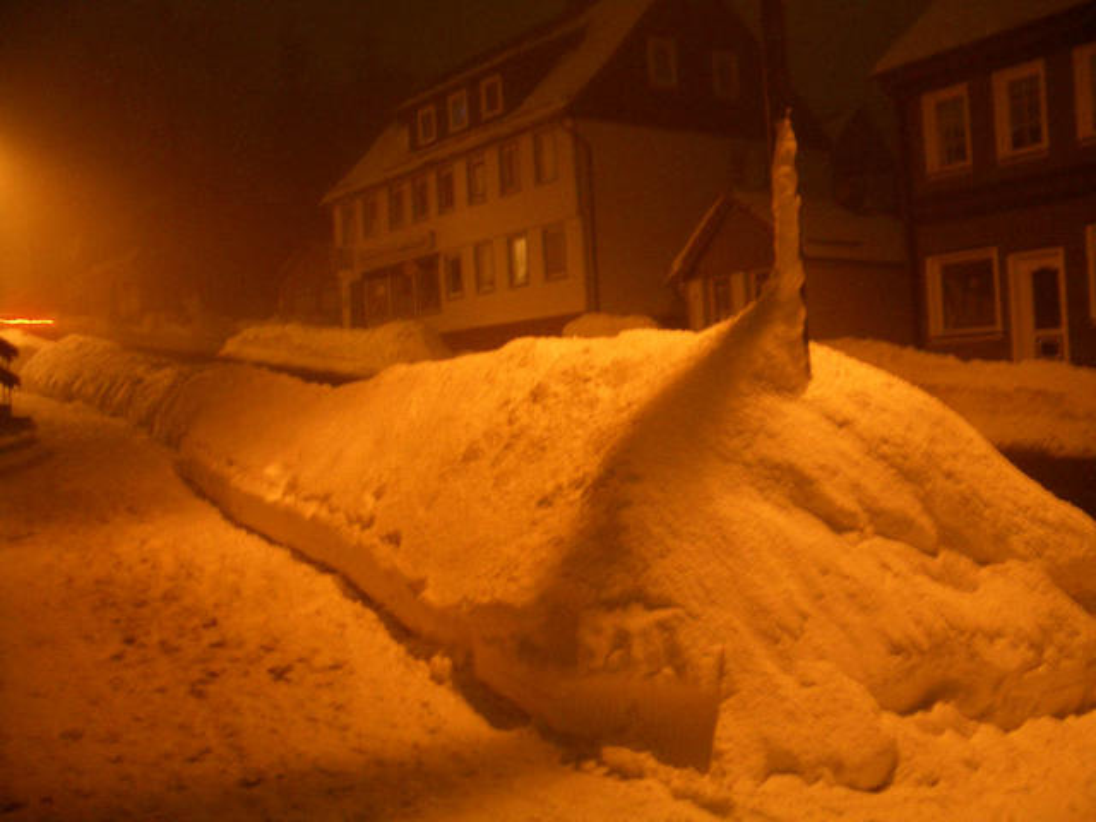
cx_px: 548
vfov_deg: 40.7
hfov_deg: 52.6
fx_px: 1108
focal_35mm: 35
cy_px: 411
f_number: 2.6
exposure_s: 1/1.67
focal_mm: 5.8
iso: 100
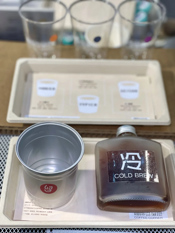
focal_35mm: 64
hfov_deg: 22.9
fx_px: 431
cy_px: 116
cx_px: 88
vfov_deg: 30.3
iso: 200
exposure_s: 1/100
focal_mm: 7.5
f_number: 2.2
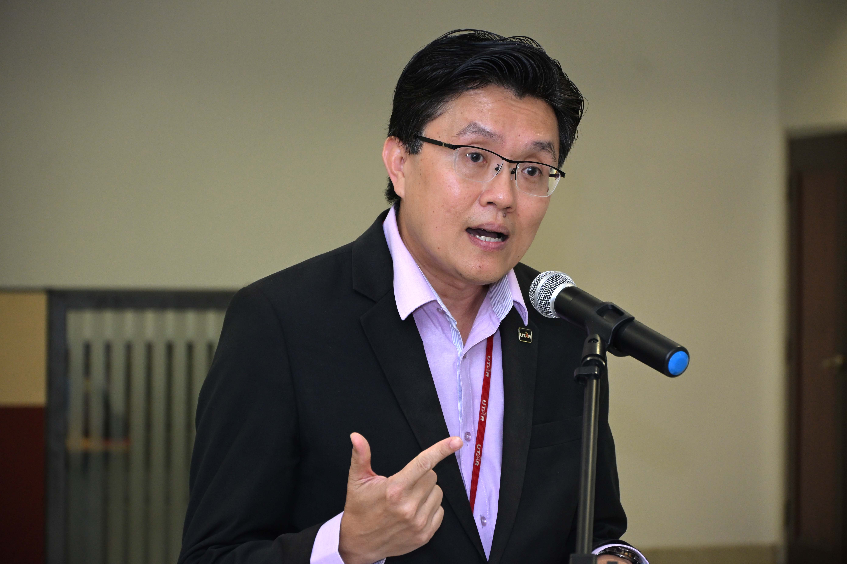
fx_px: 3141
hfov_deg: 15.4
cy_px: 282
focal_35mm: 134
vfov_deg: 10.3
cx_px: 424
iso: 1000
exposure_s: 1/125
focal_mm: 89
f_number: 5.6
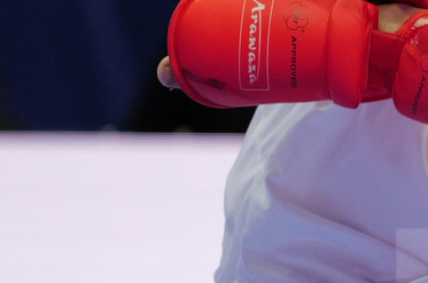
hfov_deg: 2.0
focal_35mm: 1033
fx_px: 12255
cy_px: 356
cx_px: 1002
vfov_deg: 1.3
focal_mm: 154
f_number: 2.8
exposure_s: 1/1000
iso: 2000
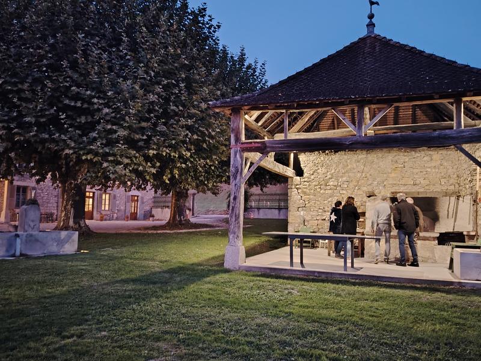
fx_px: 403
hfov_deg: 61.7
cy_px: 180
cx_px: 240
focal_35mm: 29
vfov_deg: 48.2
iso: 5838
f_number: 1.75
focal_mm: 5.25
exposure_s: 1/16.7
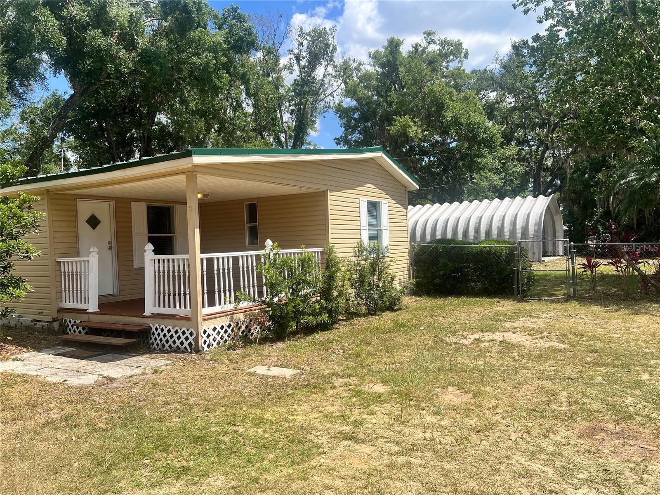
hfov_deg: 67.3
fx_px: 496
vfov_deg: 53.1
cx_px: 330
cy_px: 248
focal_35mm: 26
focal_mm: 5.7
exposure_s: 1/3571
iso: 50
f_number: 1.5
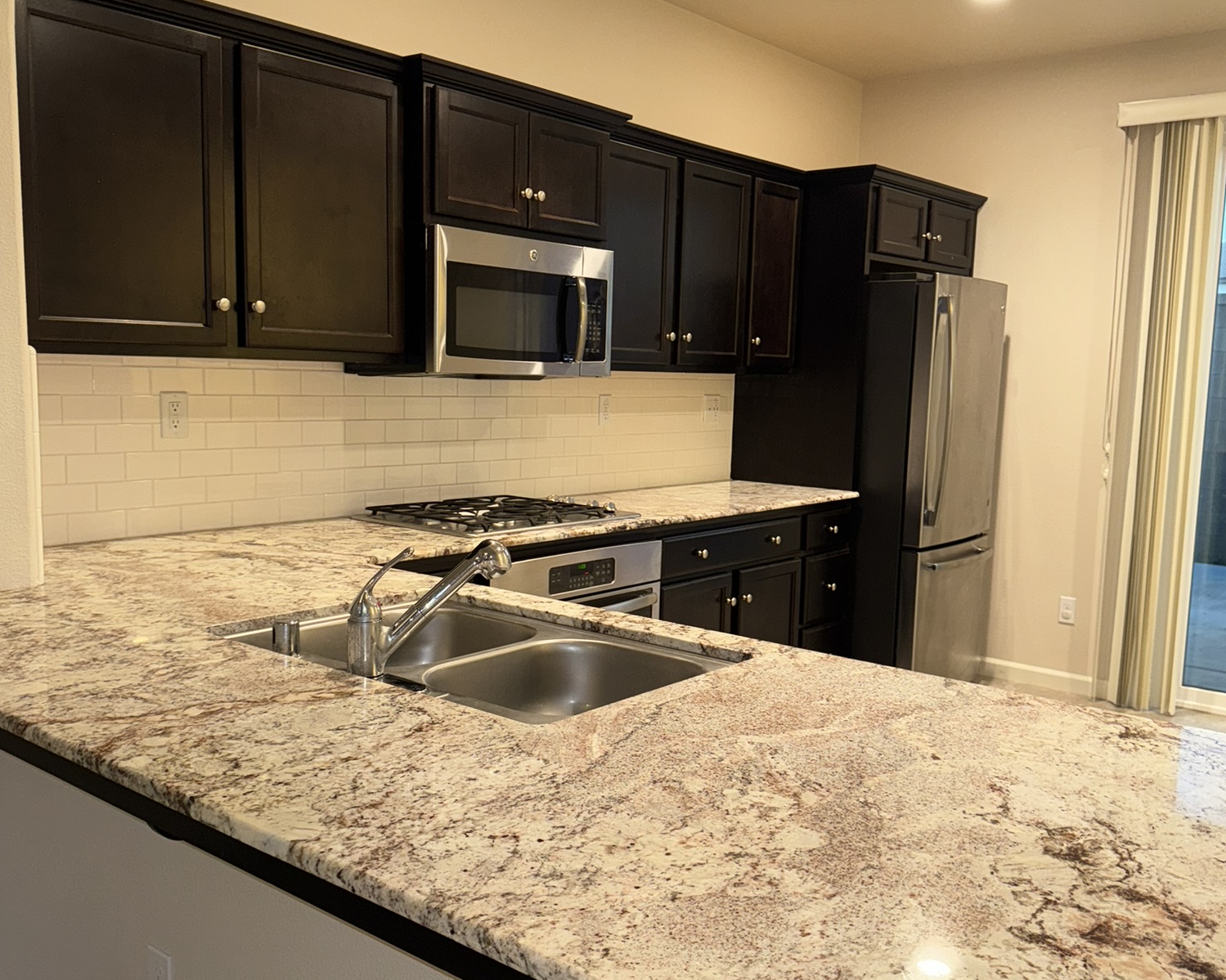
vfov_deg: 45.8
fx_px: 1161
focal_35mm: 32
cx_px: 621
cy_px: 512
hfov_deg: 55.7
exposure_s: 1/30
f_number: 1.78
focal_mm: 6.76
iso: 50
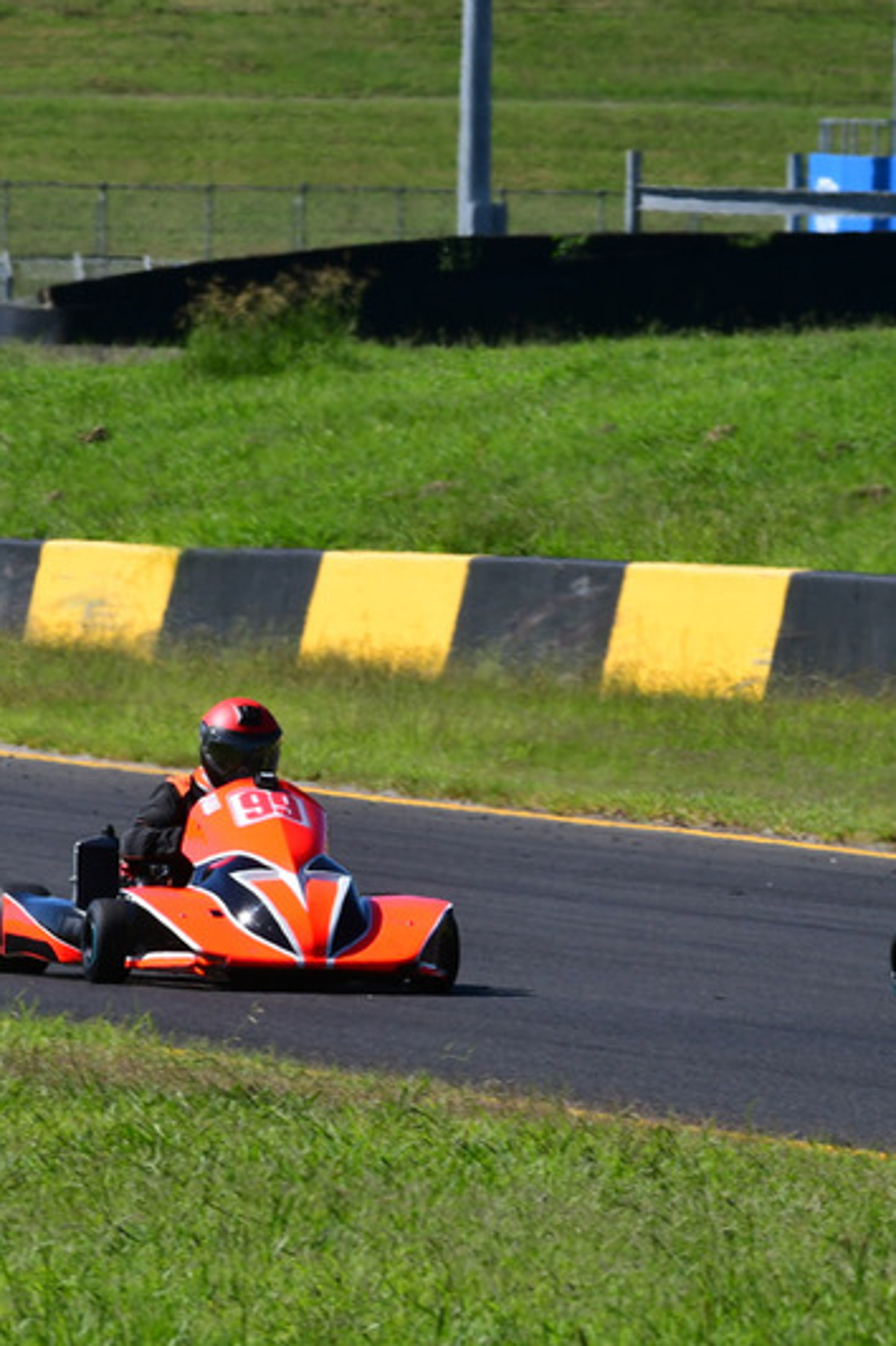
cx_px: 271
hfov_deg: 2.1
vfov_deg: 3.2
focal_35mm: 655
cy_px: 673
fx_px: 24483
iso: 500
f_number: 13
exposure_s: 1/640
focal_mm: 290
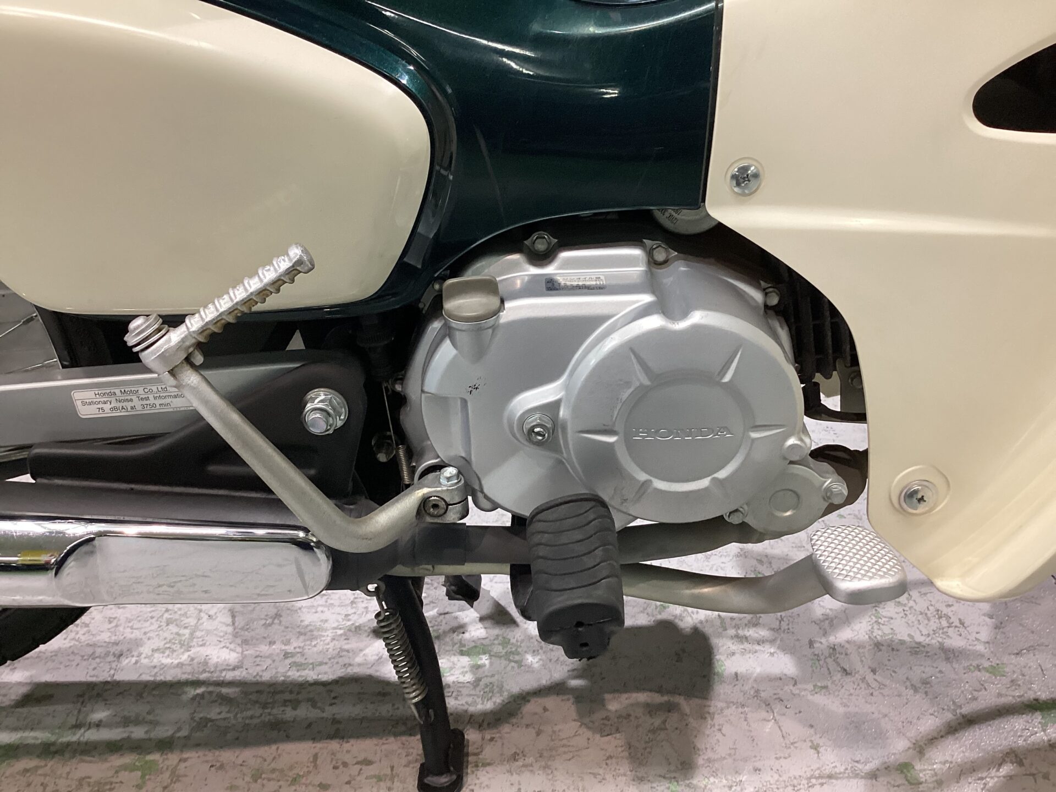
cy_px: 396
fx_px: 946
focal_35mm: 31
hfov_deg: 58.4
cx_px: 528
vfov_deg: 45.4
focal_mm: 3.3
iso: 160
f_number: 2.4
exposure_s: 1/60
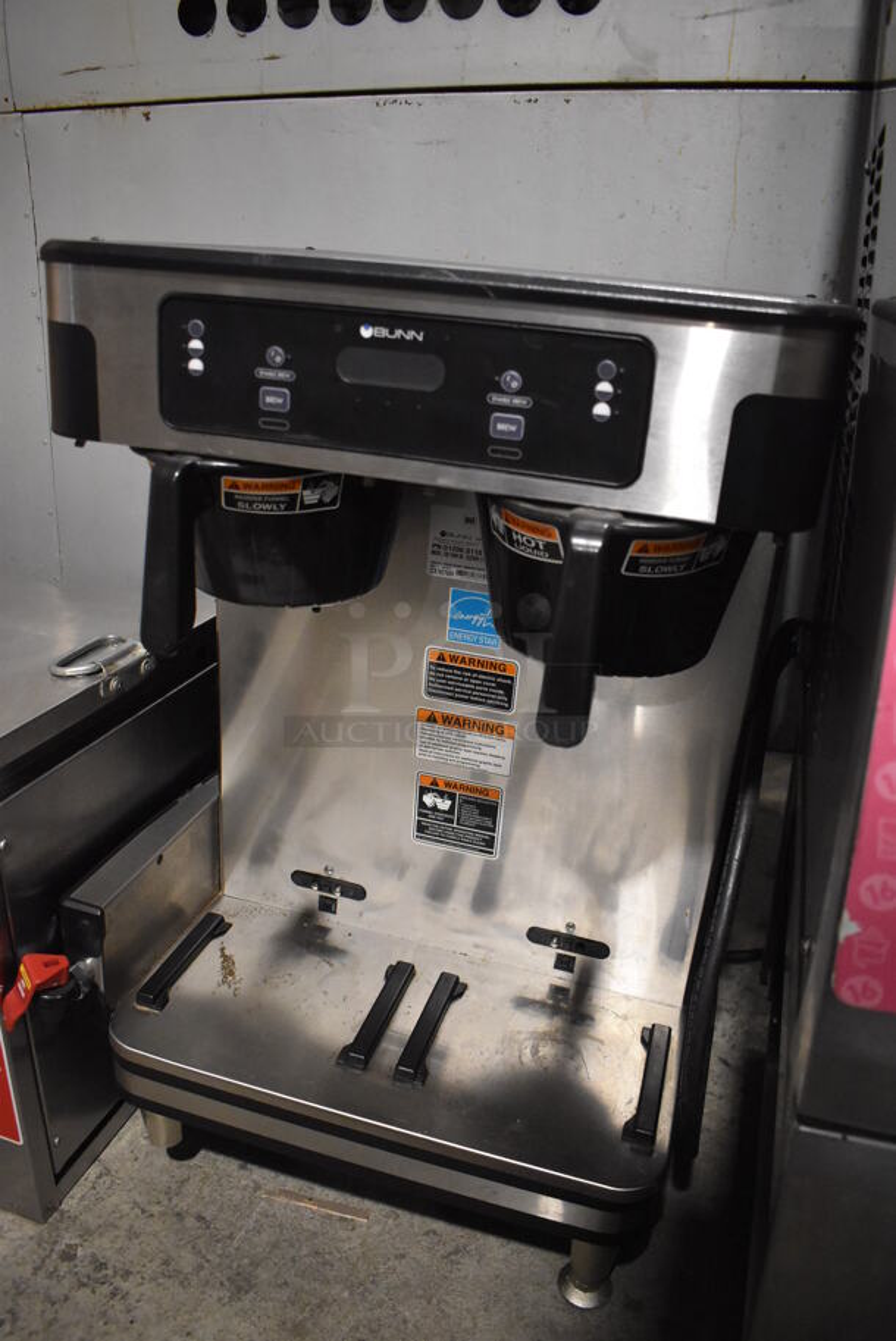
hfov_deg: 48.0
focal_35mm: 27
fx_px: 1006
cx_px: 448
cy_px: 670
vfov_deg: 67.3
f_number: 3.5
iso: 4000
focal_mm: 18
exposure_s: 1/125
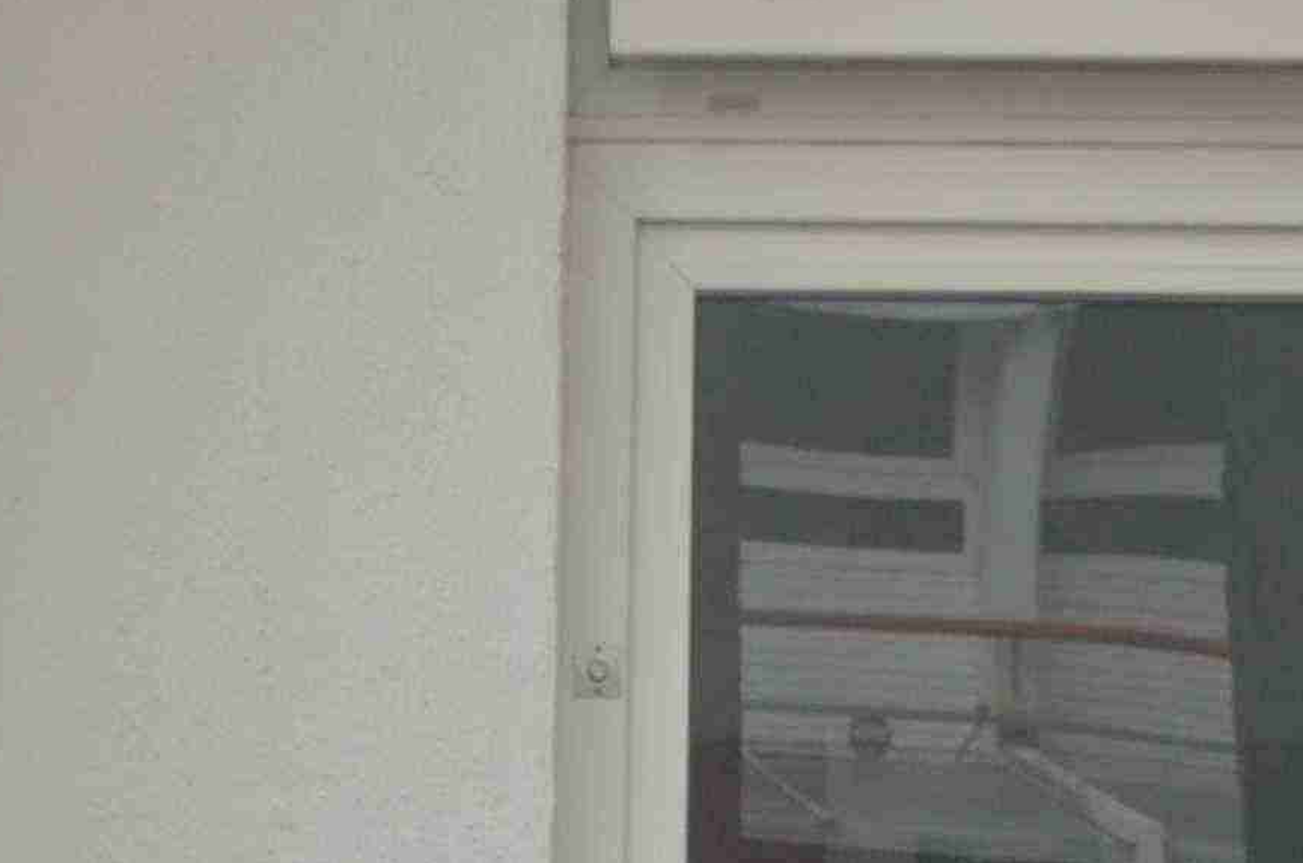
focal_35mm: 205
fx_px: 7405
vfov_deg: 6.3
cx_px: -334
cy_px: 2304
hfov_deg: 9.9
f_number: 5.6
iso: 220
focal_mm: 24
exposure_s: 1/125
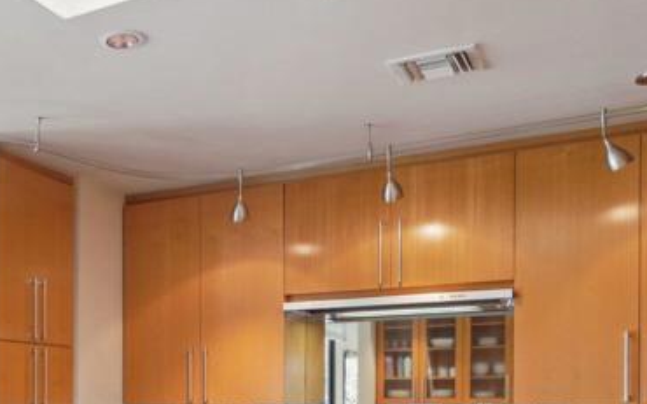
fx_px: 846
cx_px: 10
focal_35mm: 48
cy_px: 416
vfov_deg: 25.4
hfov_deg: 37.7
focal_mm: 17
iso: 400
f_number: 8
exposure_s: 1/13
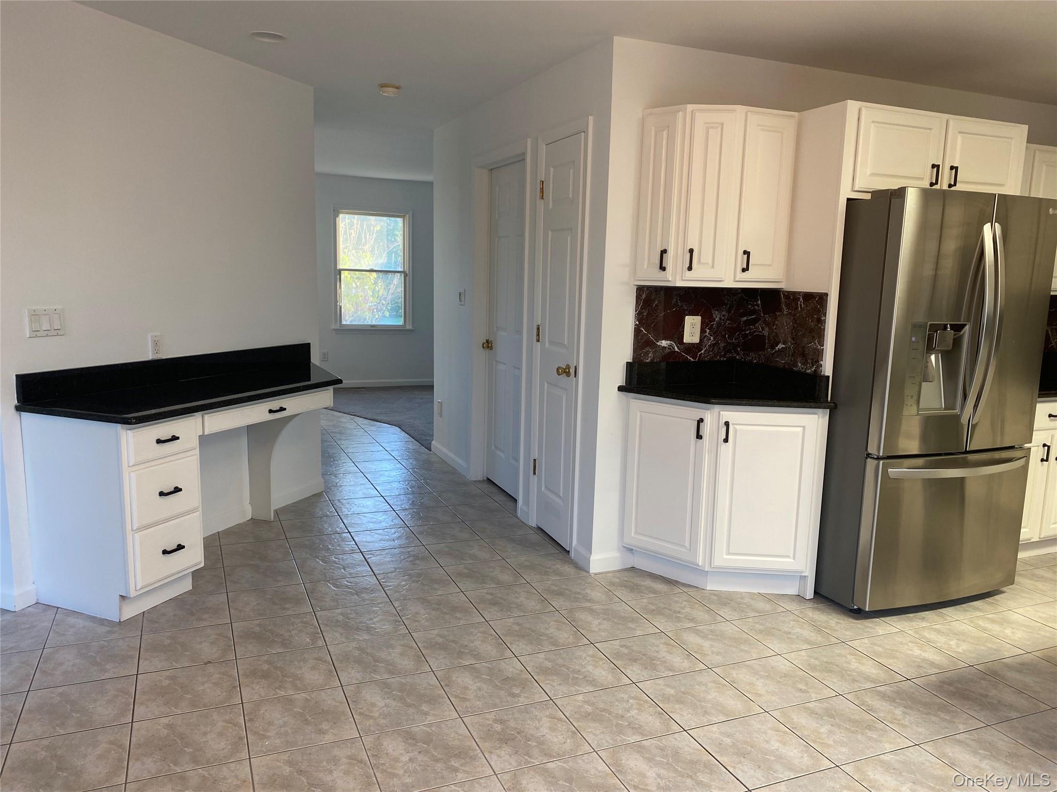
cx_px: 528
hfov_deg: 67.3
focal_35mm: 26
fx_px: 794
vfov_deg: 53.1
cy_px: 396
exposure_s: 1/60
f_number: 1.8
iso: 64
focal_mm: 4.25
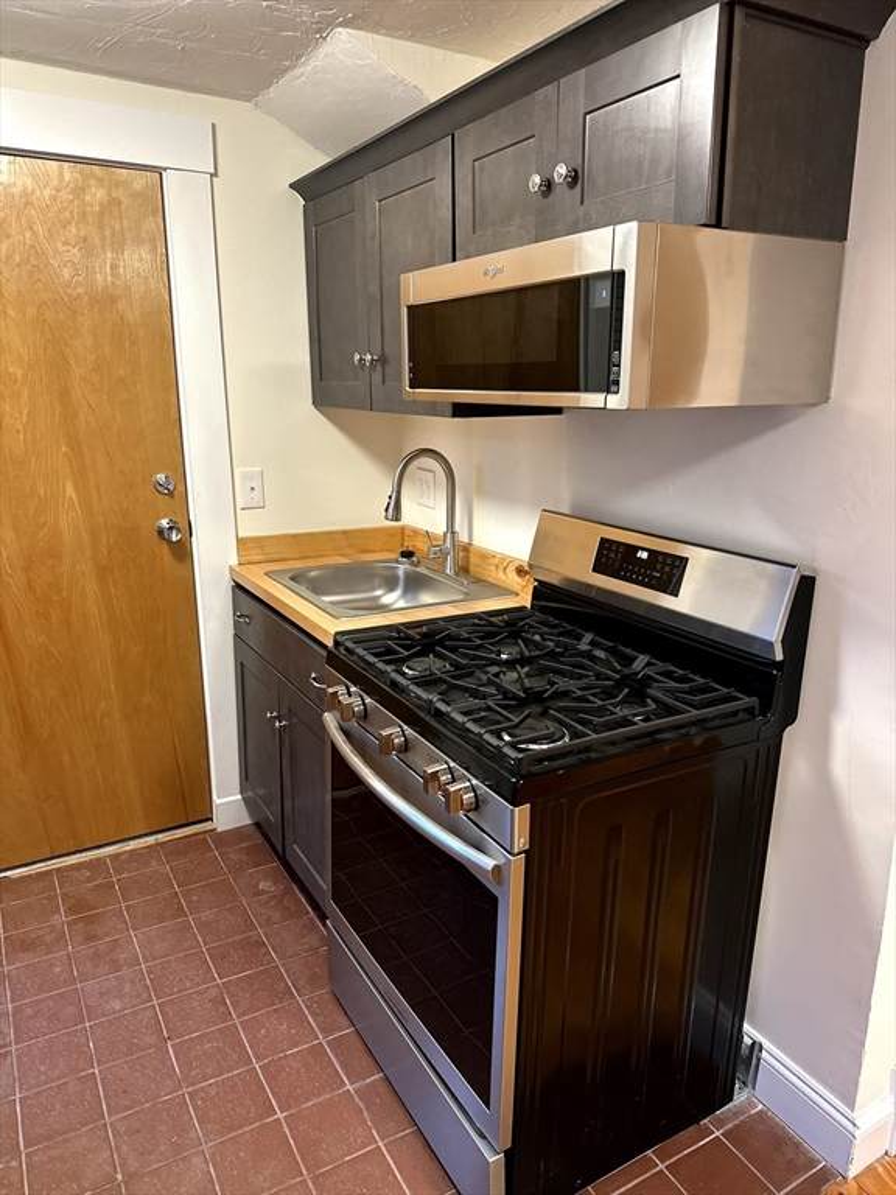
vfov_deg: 71.6
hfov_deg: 56.8
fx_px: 828
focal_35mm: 24
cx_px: 448
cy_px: 598
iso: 400
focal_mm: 6.86
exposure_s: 1/60
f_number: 1.78
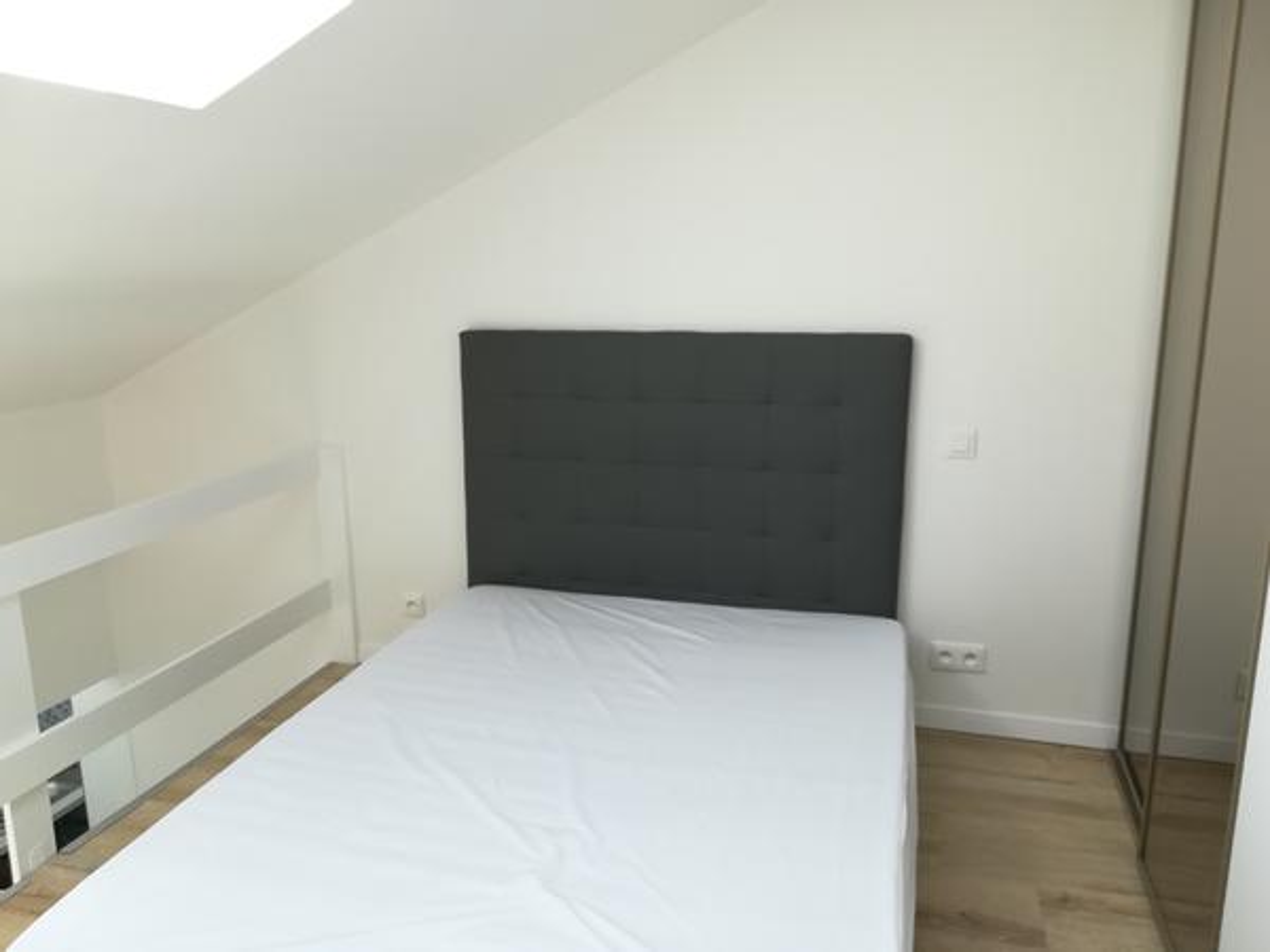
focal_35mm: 26
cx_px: 635
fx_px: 954
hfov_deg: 67.3
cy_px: 476
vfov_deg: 53.1
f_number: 2.2
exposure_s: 1/100
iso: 80
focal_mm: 3.83
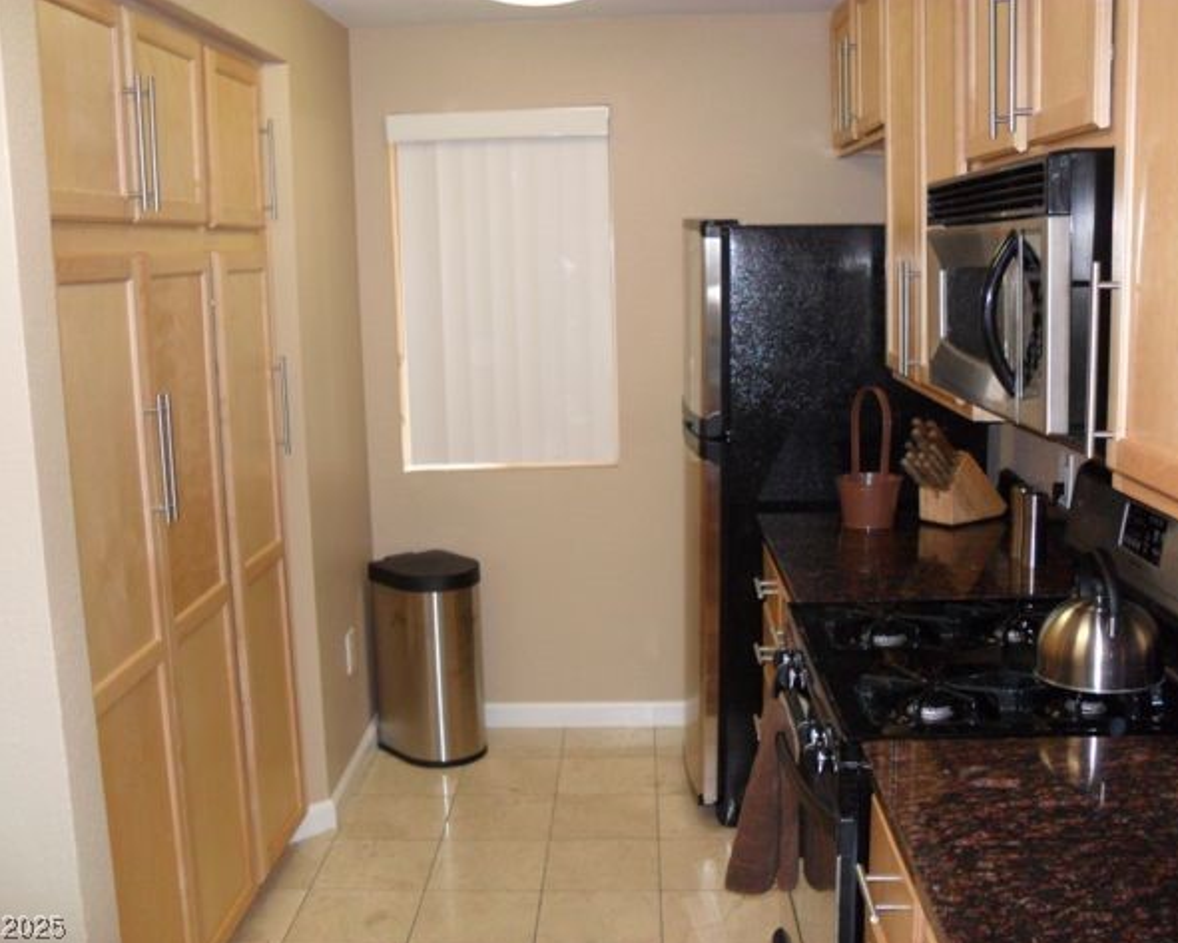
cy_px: 474
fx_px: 1290
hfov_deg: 49.1
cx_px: 570
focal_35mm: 37
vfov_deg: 40.1
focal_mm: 6.3
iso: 200
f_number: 3
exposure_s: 1/45
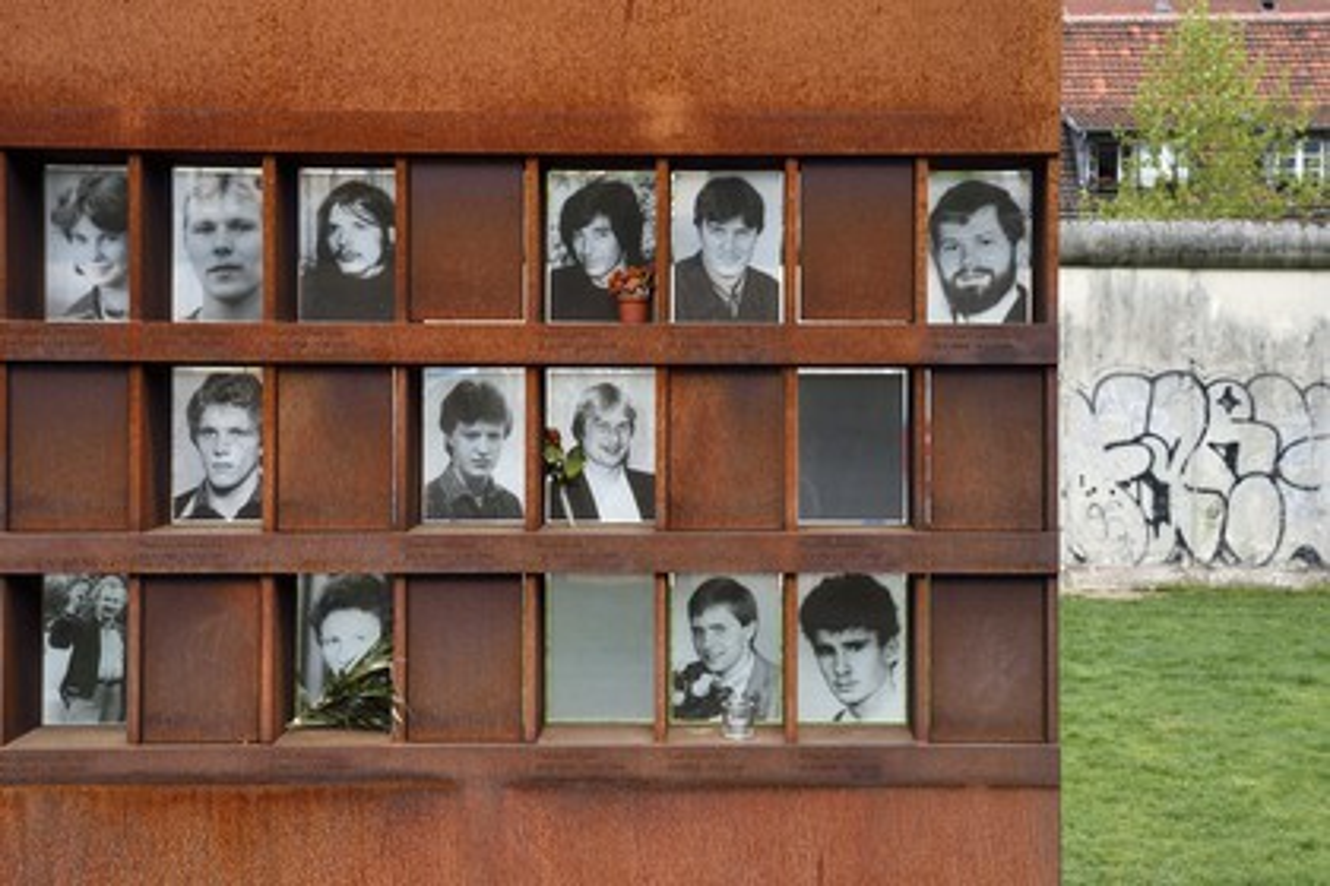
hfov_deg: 41.1
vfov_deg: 28.1
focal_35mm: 48
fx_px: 1773
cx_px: 665
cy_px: 443
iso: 200
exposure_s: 1/160
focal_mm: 48
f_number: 10
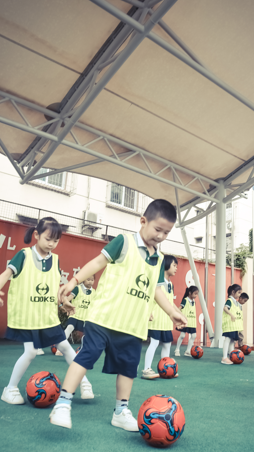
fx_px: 359
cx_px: 145
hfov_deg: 38.9
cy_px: 226
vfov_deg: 64.3
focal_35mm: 30
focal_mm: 24
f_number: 5
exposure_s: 1/100
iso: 160
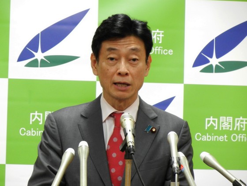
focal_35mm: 262
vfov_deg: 5.7
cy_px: 93
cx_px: 124
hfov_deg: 7.6
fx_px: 1869
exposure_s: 1/12.6
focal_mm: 47.2
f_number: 5.1
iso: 200
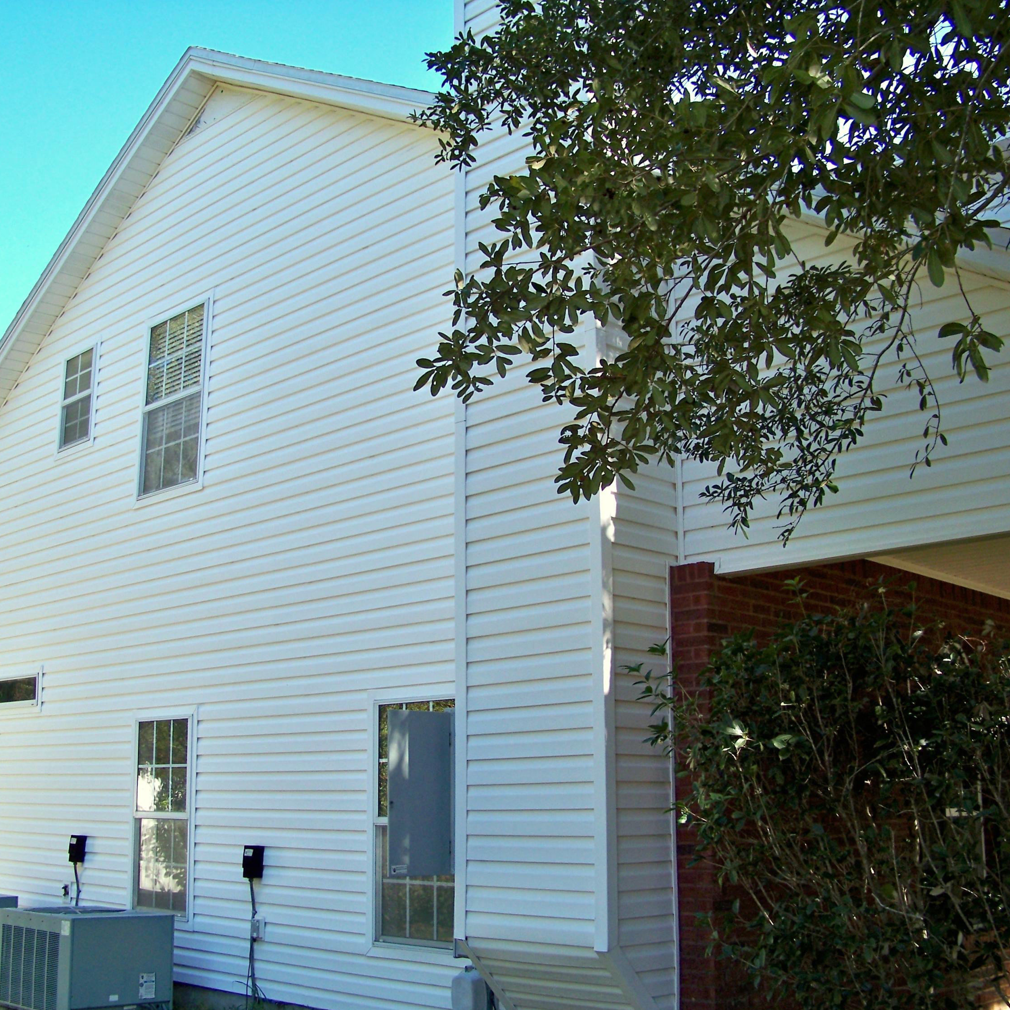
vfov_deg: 42.8
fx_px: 1287
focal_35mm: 39
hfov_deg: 42.8
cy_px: 506
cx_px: 446
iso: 64
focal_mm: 5.85
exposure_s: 1/320
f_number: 2.8
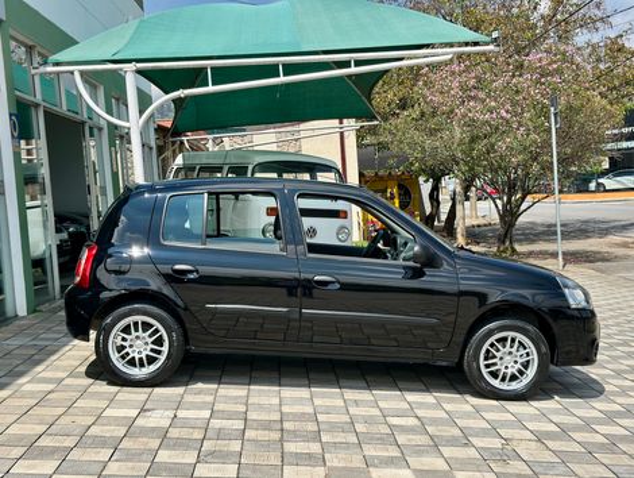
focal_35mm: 48
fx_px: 880
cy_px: 239
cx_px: 317
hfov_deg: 39.6
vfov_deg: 30.3
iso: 80
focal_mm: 6.86
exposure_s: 1/4016
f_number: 1.78
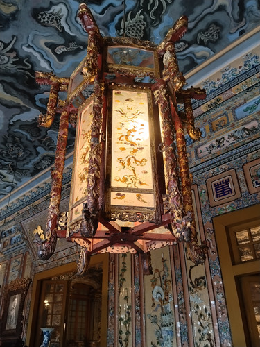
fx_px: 290
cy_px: 174
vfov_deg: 61.7
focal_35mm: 29
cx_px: 130
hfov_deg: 48.2
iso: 125
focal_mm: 4.22
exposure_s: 1/33.3
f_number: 1.8
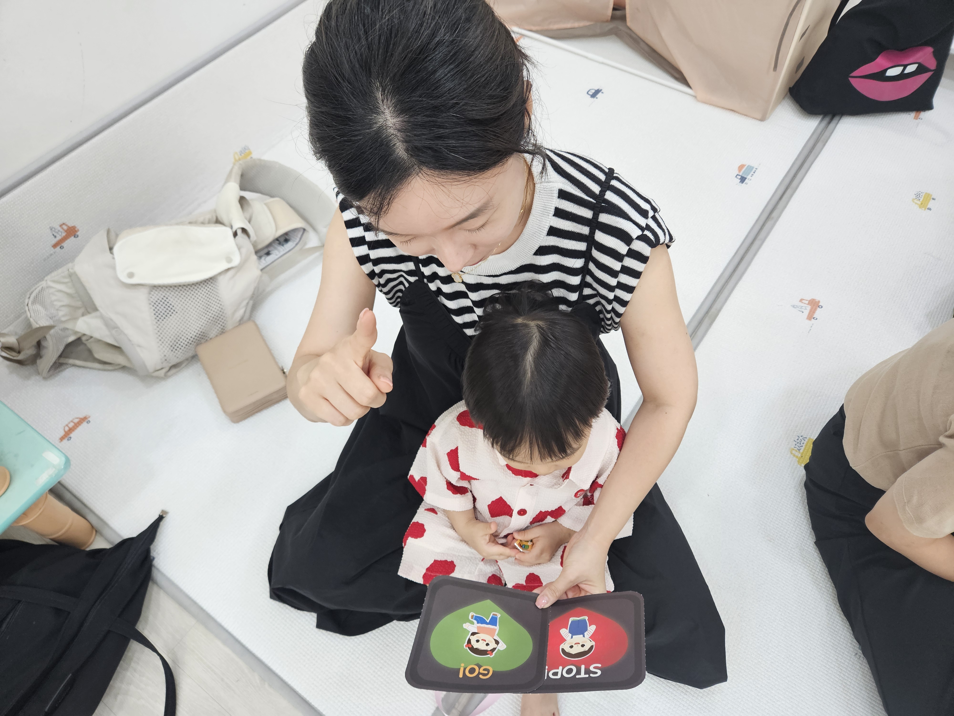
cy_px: 358
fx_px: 634
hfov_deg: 73.9
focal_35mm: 23
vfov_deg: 58.9
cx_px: 477
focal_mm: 5.4
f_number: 1.8
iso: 160
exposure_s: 1/120
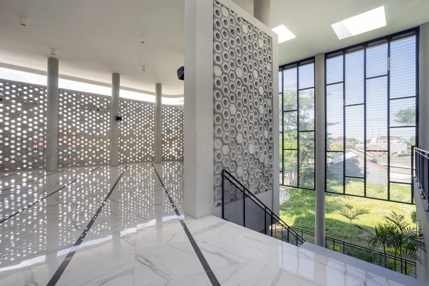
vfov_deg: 73.7
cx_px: 214
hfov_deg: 96.7
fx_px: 191
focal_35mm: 16
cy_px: 143
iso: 100
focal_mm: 16
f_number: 14
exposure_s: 1/10
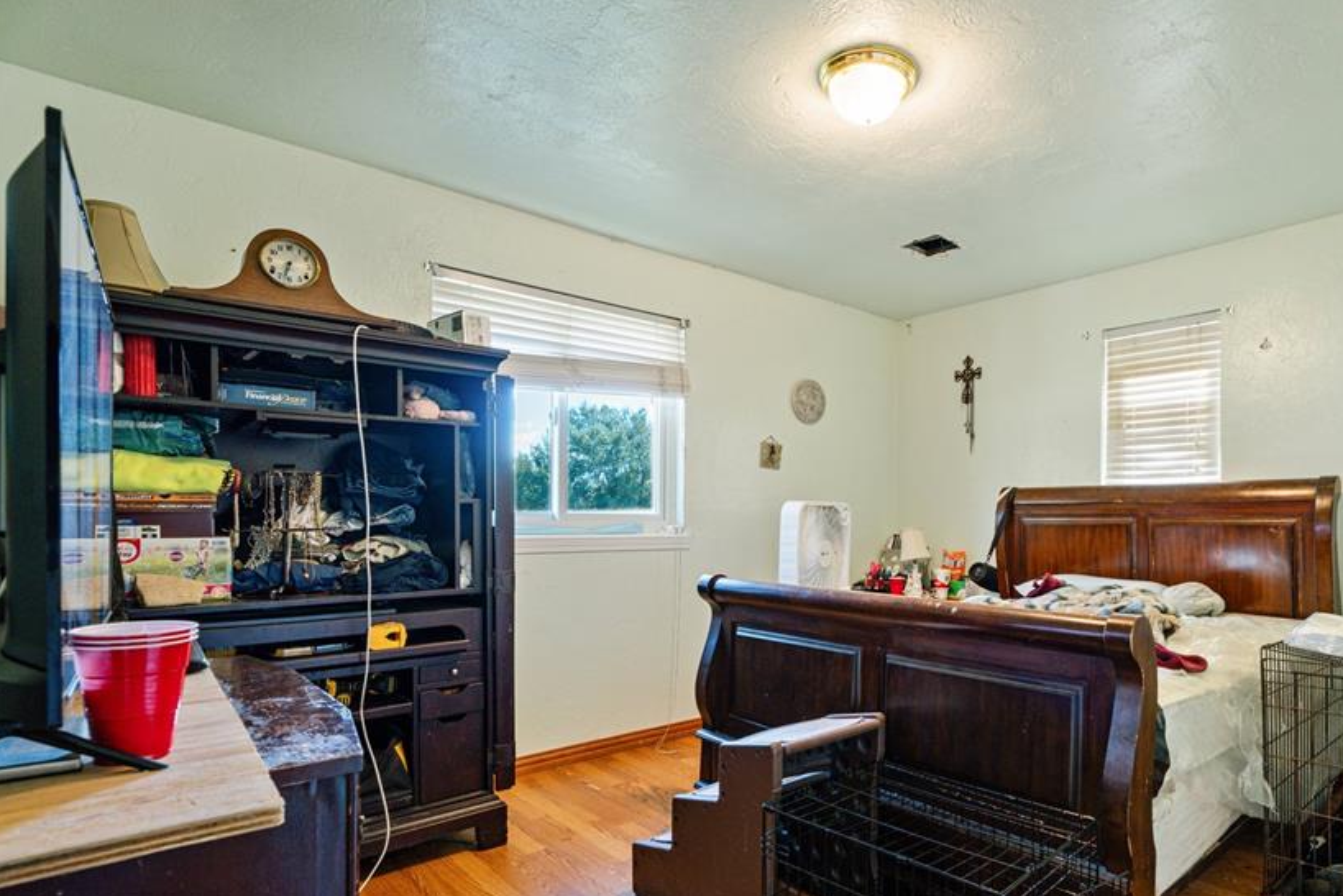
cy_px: 546
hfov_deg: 82.5
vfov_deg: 61.3
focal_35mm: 20
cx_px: 833
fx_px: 746
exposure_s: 1/3.33
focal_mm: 16
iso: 200
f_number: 7.1
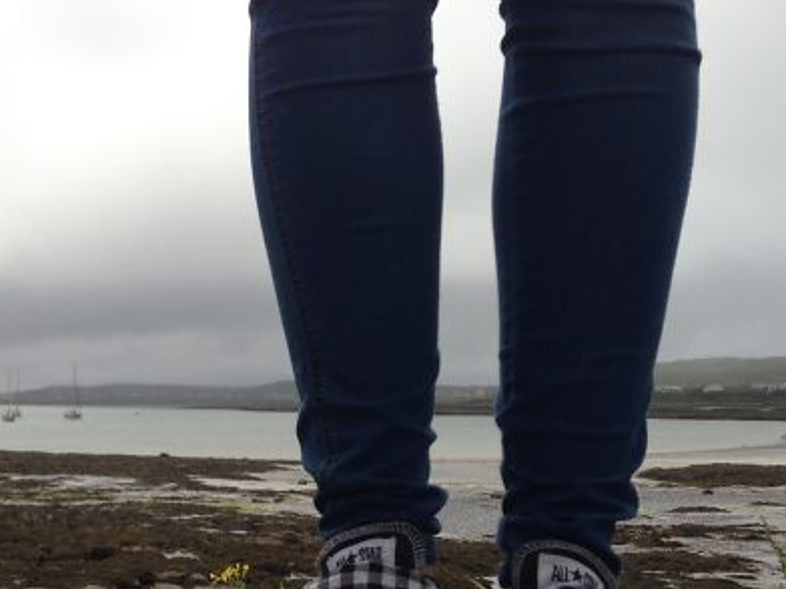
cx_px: 241
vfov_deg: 24.4
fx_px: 1340
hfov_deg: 32.3
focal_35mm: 59
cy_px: 476
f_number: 2.4
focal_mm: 4.13
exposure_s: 1/3390
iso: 50
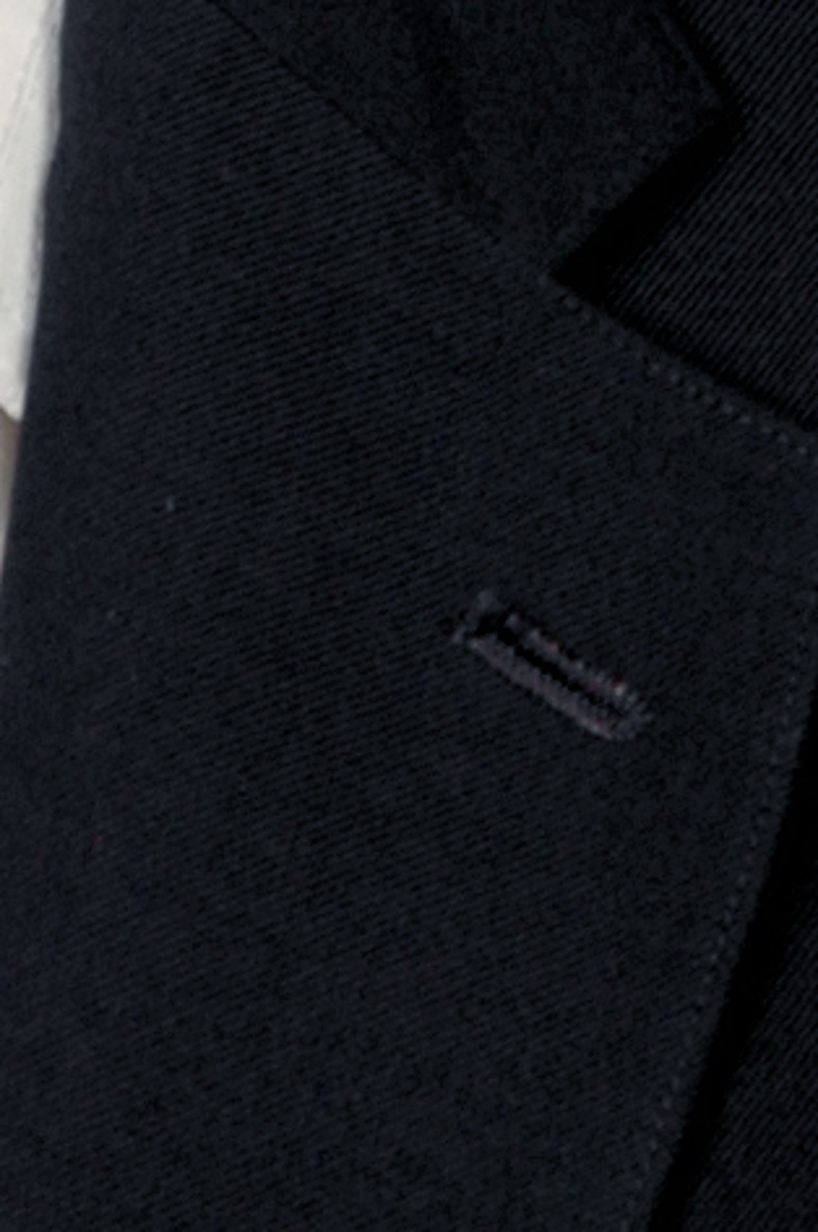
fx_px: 22833
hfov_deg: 2.0
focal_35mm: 668
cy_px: -615
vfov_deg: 3.1
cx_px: -649
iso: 200
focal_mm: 70
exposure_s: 1/125
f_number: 7.1
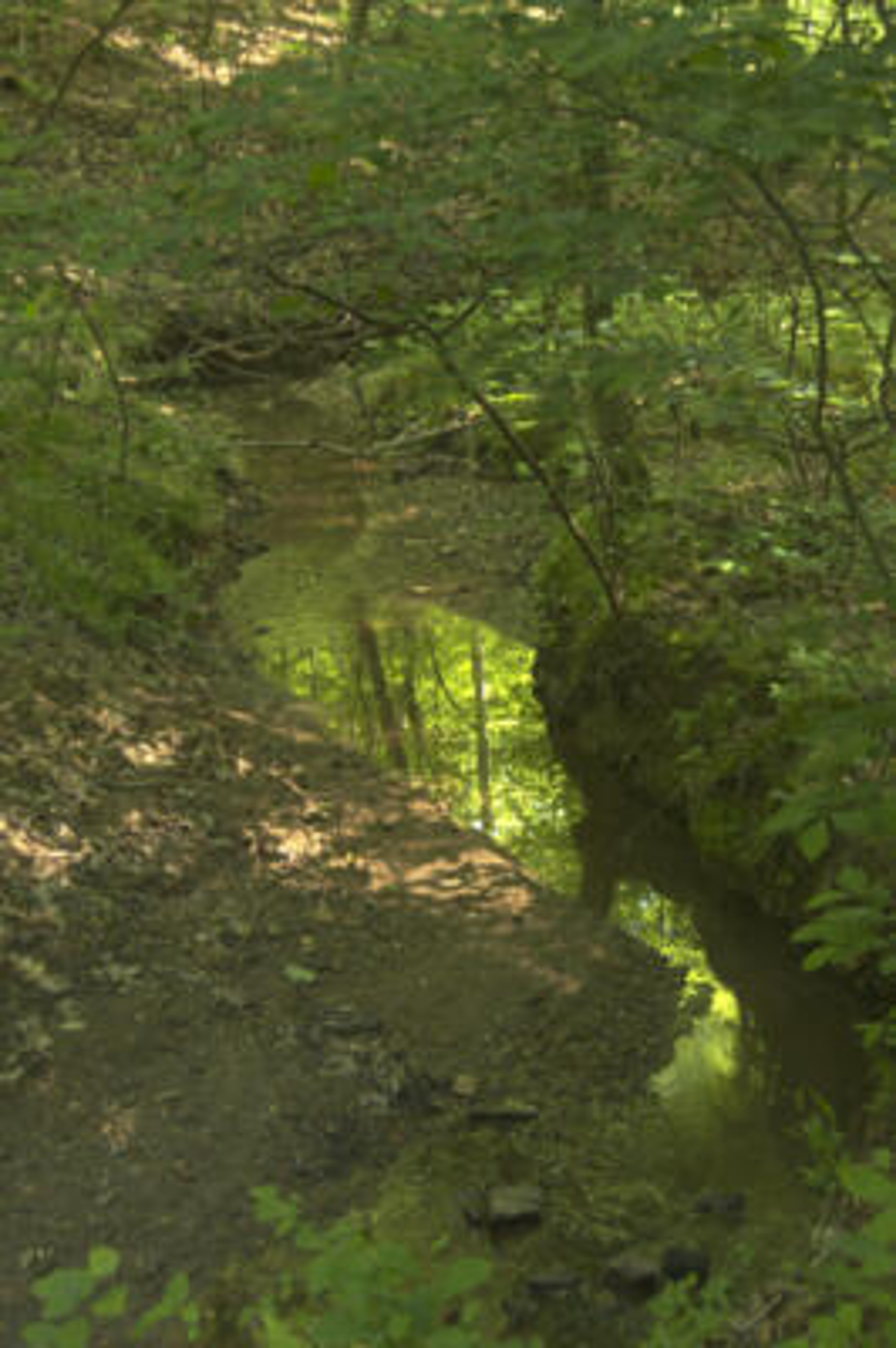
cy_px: 674
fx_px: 1795
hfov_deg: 28.0
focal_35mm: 48
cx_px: 448
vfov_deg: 41.1
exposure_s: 1/10
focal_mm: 32
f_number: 5.6
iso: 800
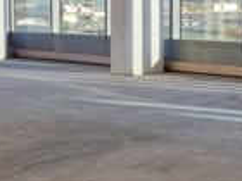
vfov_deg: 17.1
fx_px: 601
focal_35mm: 86
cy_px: 46
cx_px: 322
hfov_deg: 20.6
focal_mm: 6.7
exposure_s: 1/100
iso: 50
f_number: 1.8
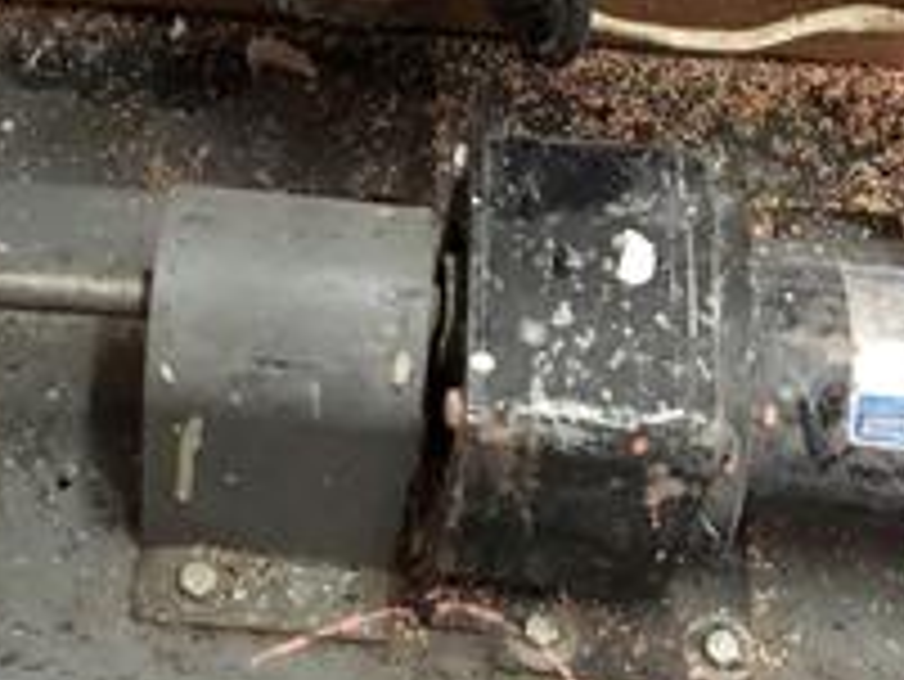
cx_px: 205
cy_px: -77
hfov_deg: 20.9
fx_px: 2430
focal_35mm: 93
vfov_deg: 15.5
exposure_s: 1/4
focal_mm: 4
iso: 125
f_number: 1.8
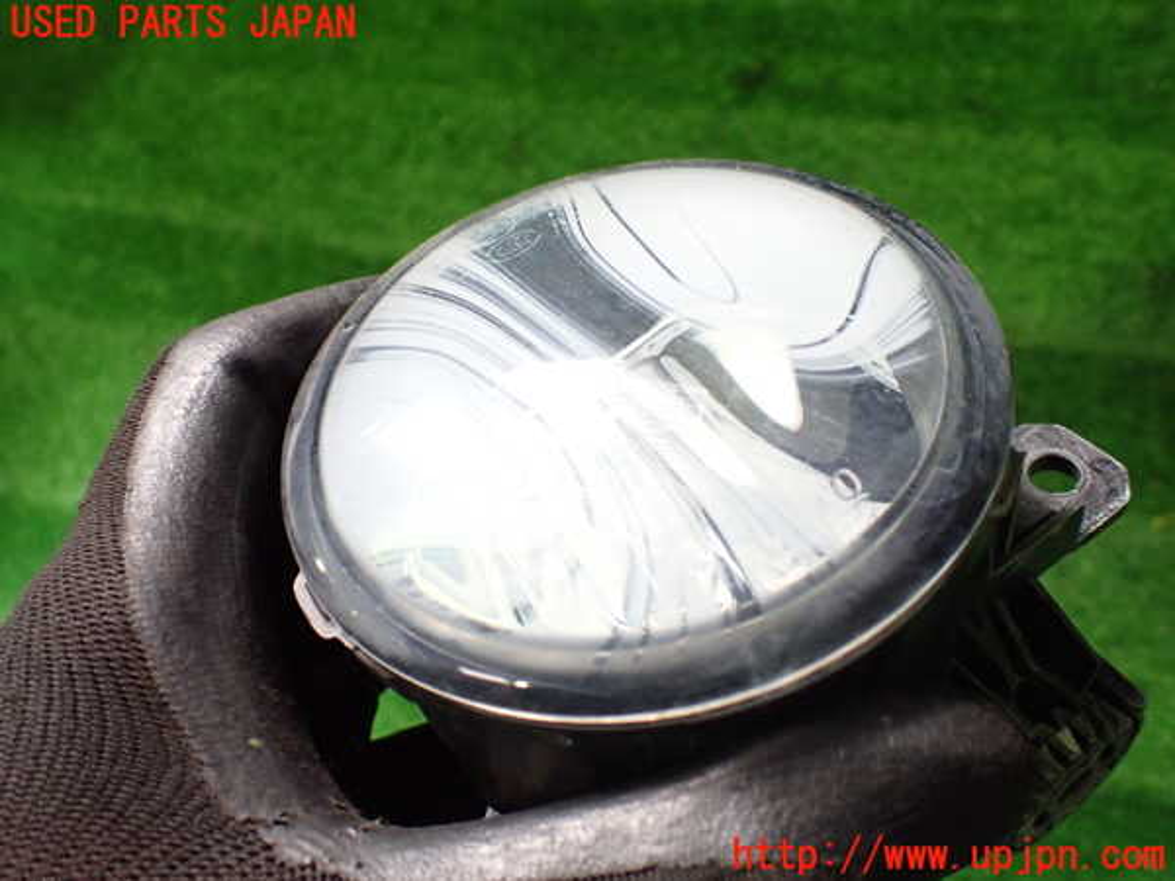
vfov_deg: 46.8
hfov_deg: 60.0
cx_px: 588
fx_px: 1018
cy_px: 440
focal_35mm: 30
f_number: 2.3
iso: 800
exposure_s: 1/125
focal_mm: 5.4
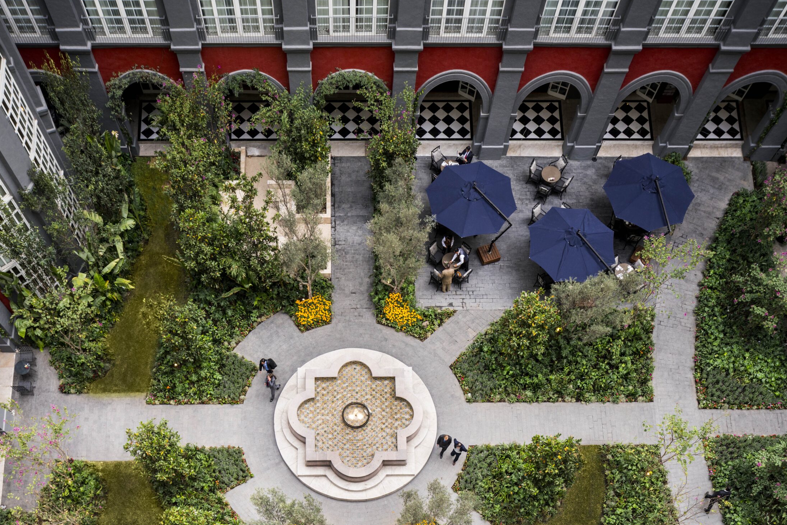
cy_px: 303
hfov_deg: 65.4
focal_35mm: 28
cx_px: 368
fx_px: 612
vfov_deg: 46.3
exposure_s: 1/80
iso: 400
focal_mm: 24
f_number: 5
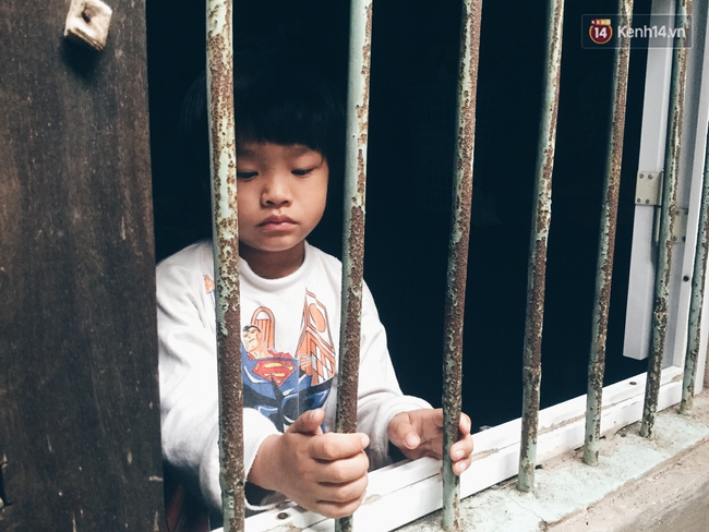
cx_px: 354
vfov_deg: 45.5
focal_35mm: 31
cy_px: 266
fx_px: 635
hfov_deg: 58.3
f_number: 2.4
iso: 160
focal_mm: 3.3
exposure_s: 1/33
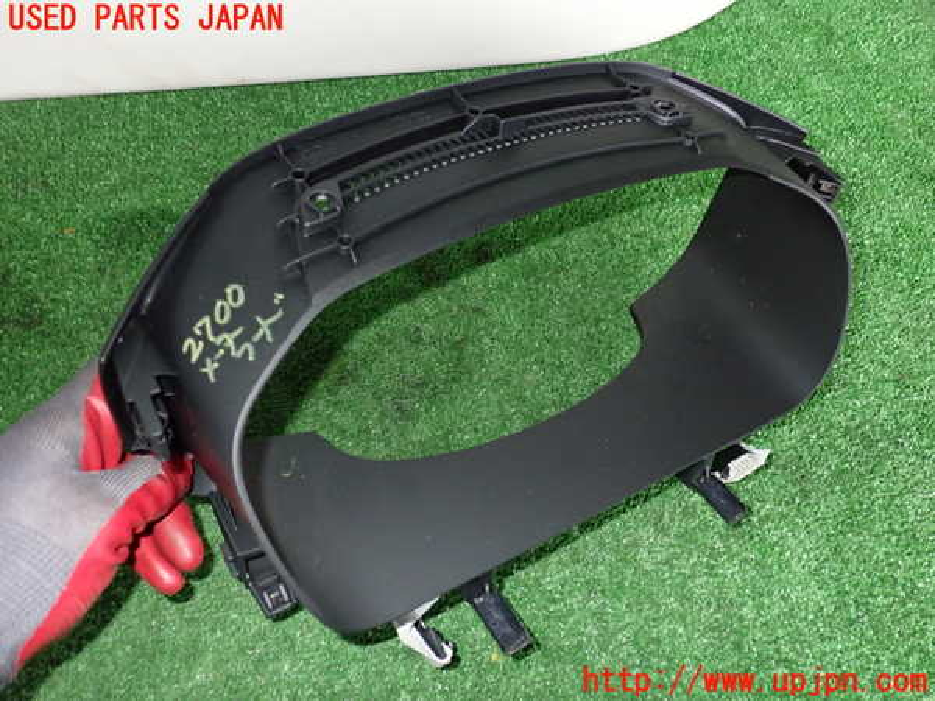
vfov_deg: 46.8
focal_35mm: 30
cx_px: 468
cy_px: 350
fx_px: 810
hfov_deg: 60.0
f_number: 6.3
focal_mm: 5.4
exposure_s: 1/30
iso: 500
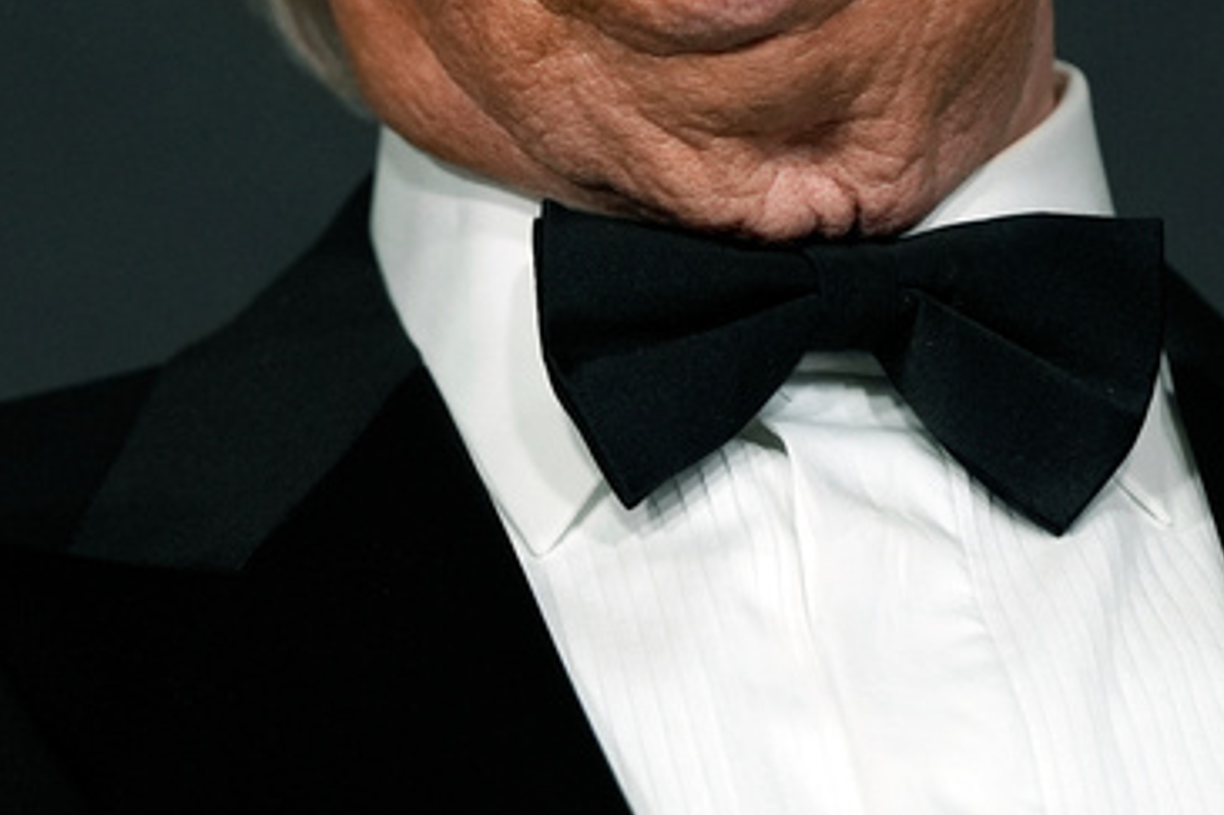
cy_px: -136
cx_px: 443
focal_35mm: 519
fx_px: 17637
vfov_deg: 2.6
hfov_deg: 4.0
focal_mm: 185
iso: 2000
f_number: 2.8
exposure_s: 1/500
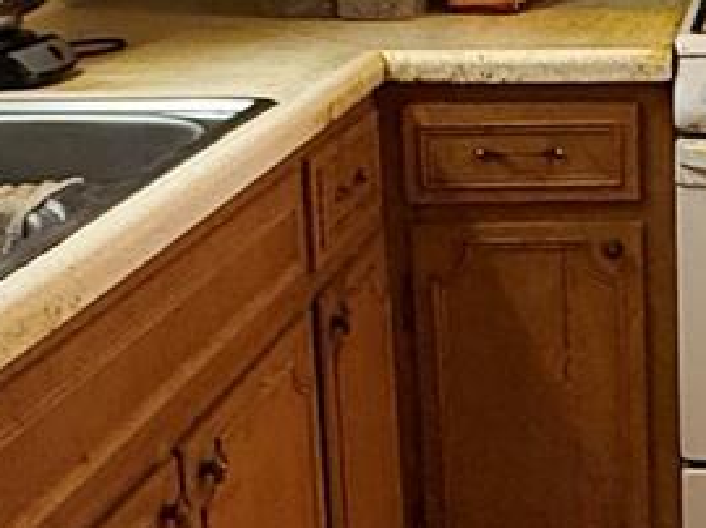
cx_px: 860
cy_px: 102
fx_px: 1691
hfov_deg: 21.7
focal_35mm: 83
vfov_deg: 17.6
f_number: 2.2
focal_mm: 2.22
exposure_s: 1/60
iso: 400
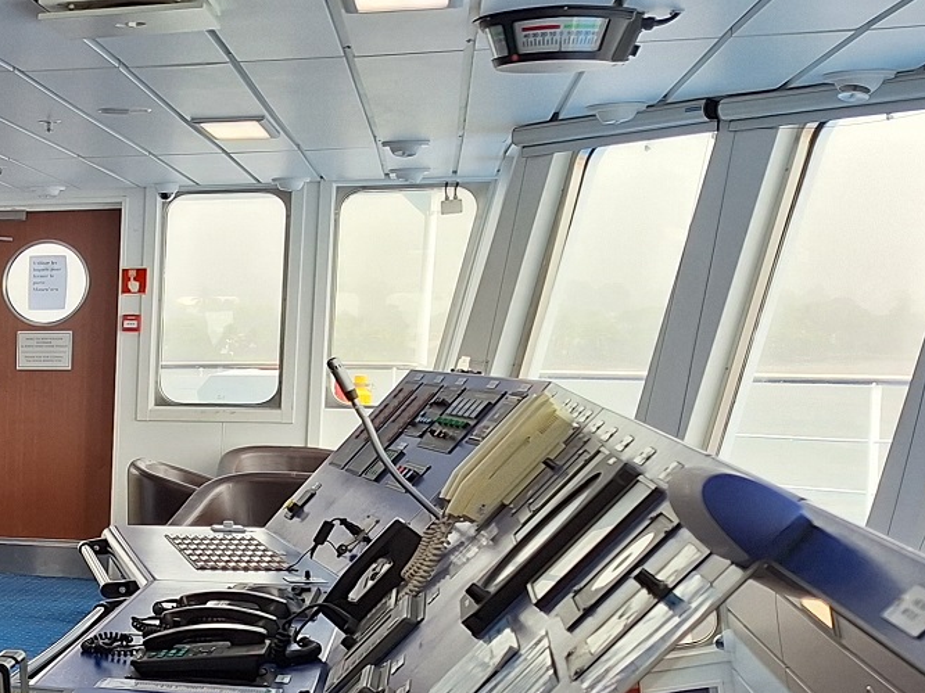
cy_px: 574
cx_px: -330
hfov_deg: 24.1
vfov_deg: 21.0
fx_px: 1843
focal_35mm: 69
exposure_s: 1/100
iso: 50
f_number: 1.8
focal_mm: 5.54
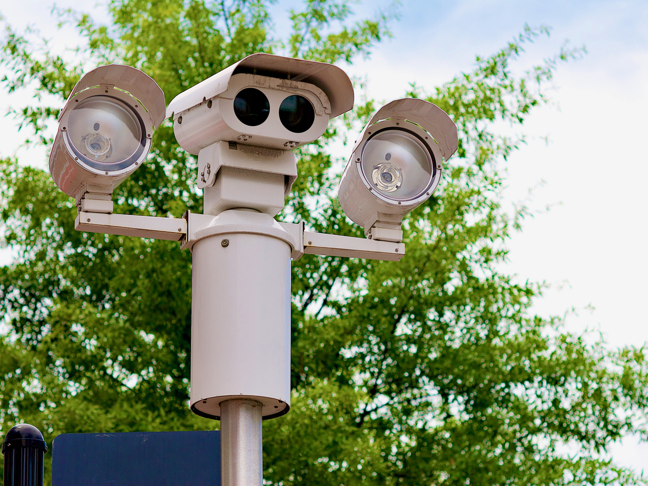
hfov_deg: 14.2
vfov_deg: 10.7
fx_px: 2594
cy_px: 243
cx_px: 302
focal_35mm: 139
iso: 100
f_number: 4
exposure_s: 1/1000
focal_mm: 85
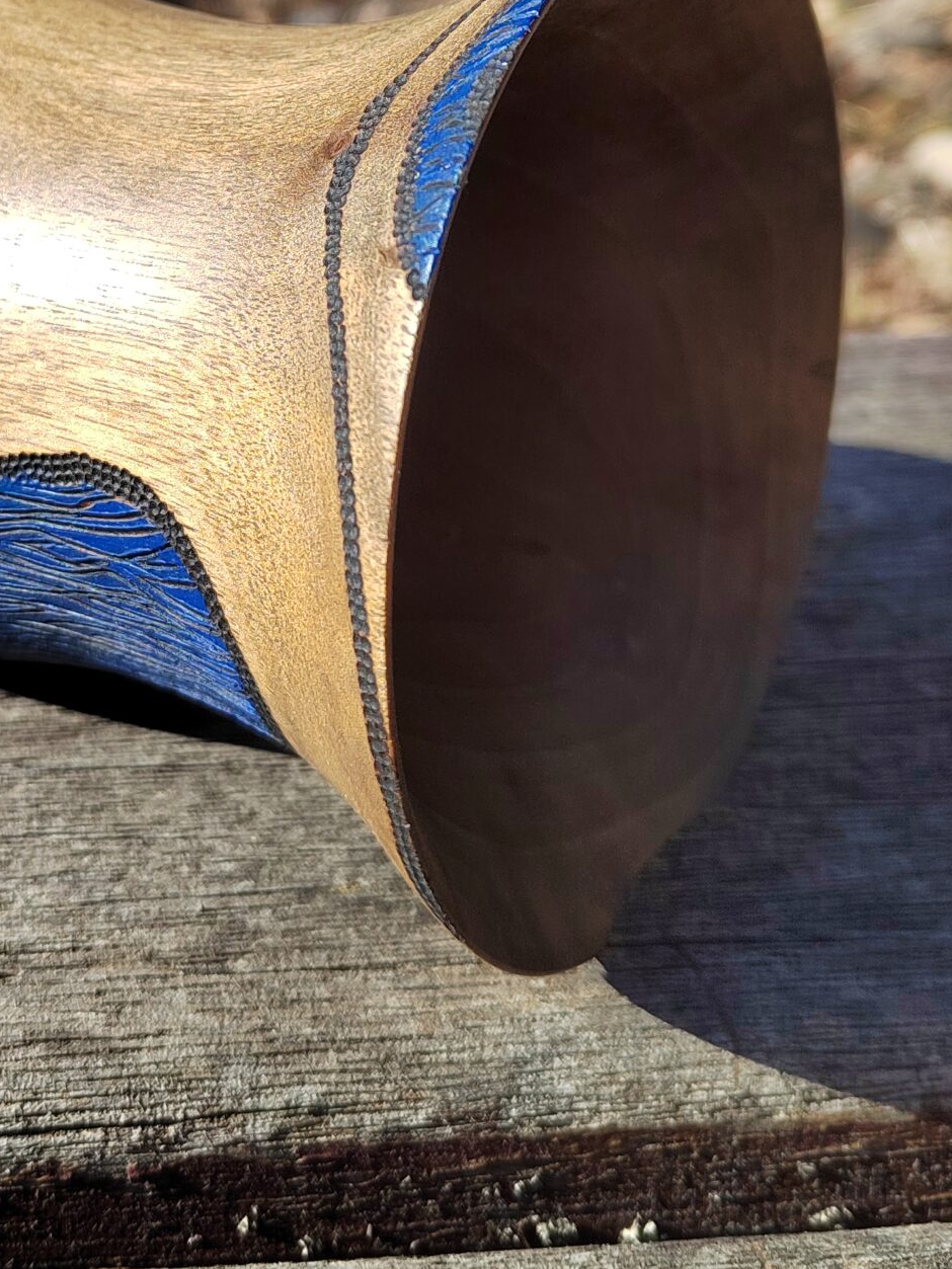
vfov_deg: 39.2
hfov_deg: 30.6
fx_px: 1723
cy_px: 298
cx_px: 299
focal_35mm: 47
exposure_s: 1/2000
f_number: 1.9
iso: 372
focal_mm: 5.52
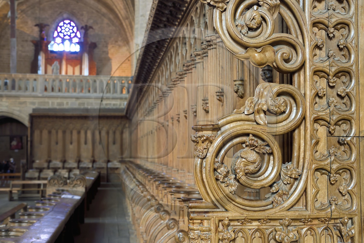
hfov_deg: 41.1
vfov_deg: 28.1
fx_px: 485
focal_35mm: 48
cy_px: 122
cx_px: 182
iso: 1600
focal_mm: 48
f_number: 7.1
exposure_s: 1/13
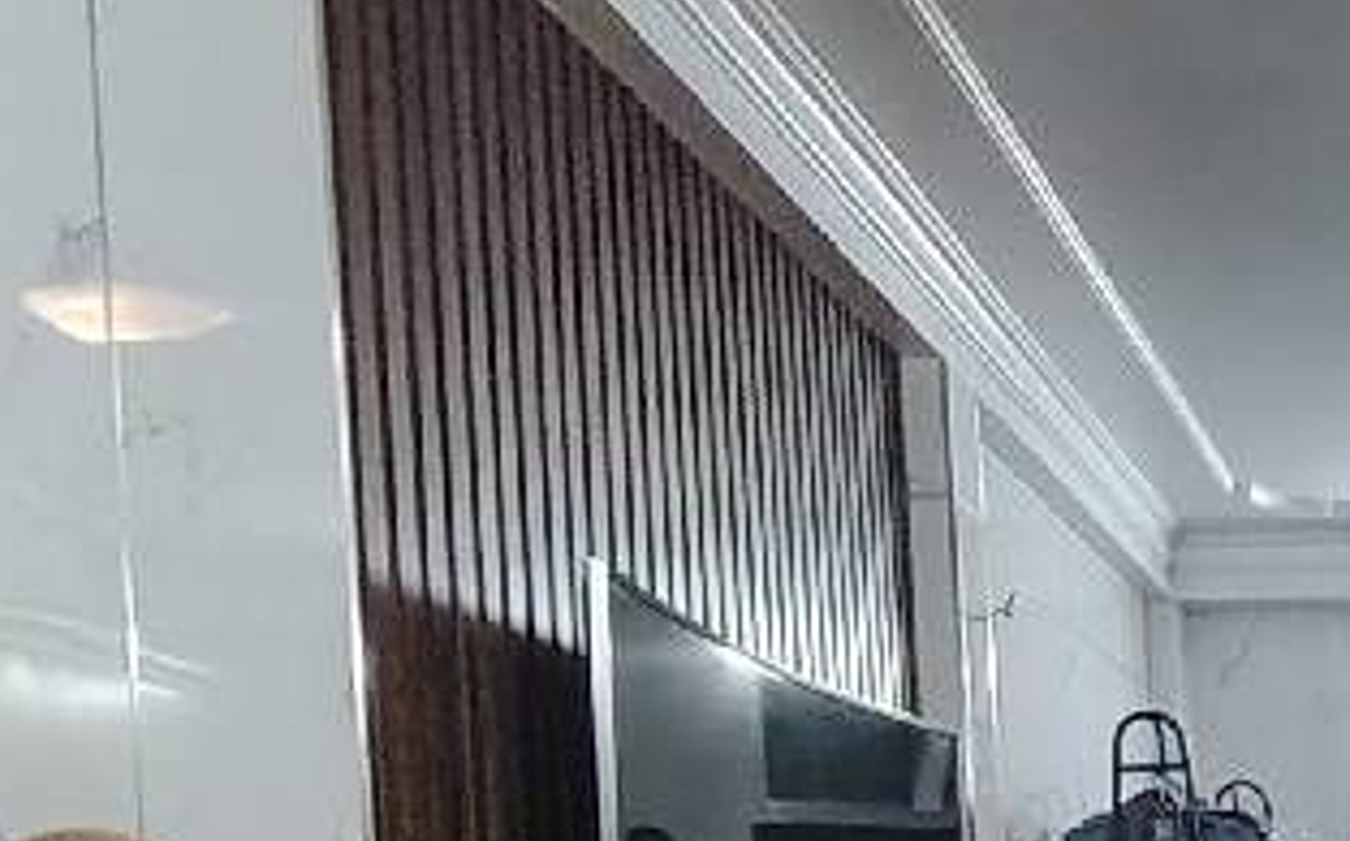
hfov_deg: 26.2
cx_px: 1980
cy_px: 1070
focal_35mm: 59
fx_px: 2169
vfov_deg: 20.2
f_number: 2.2
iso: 217
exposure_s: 1/50
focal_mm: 1.42
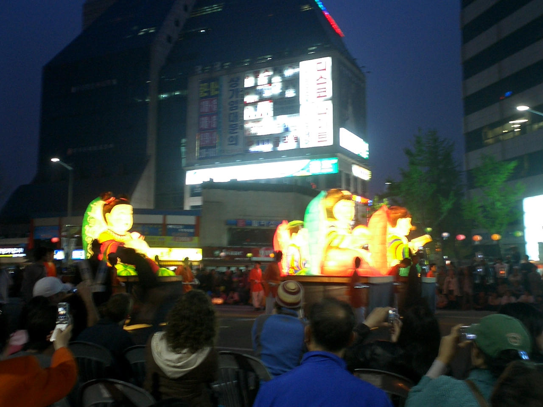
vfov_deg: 38.7
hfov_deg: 50.1
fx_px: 580
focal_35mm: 37
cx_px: 272
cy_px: 204
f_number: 3.5
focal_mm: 5.6
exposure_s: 1/4
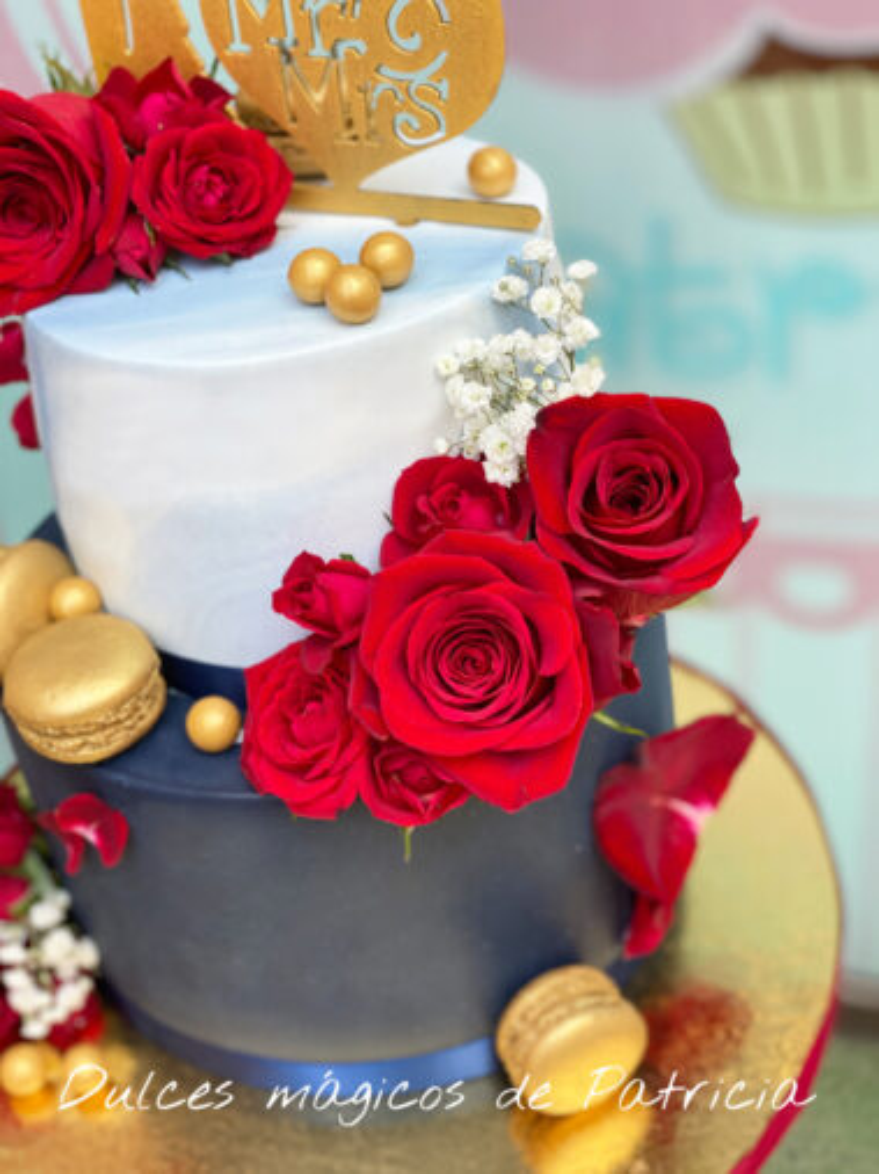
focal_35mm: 52
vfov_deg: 36.8
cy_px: 587
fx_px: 1762
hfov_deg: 28.0
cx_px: 440
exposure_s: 1/122
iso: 64
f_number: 2
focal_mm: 6
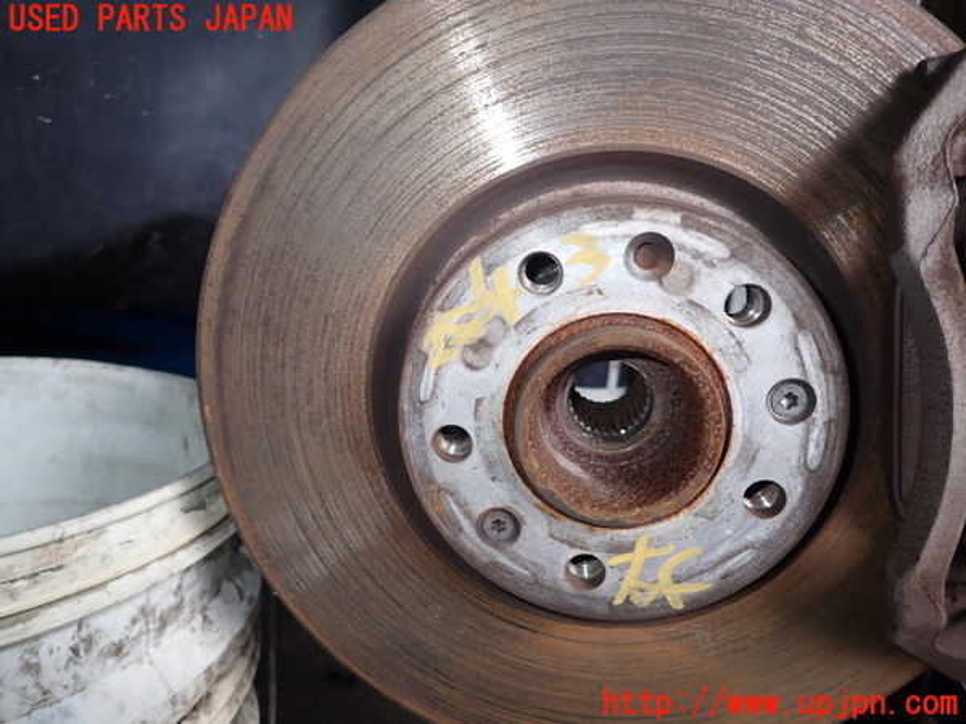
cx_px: 483
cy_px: 362
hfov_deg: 69.4
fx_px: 698
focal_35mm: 25
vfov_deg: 54.9
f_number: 5.6
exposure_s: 1/30
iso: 100
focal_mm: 4.5
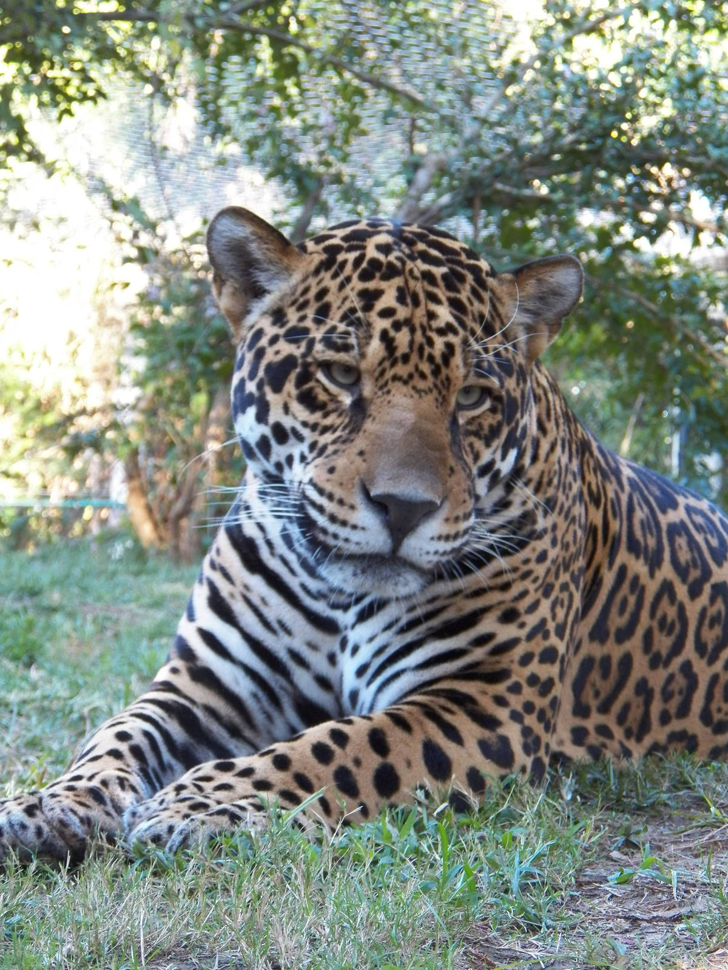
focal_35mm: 101
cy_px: 485
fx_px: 2832
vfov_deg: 19.4
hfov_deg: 14.6
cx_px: 364
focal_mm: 17.1
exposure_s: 1/40
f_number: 3.6
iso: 200
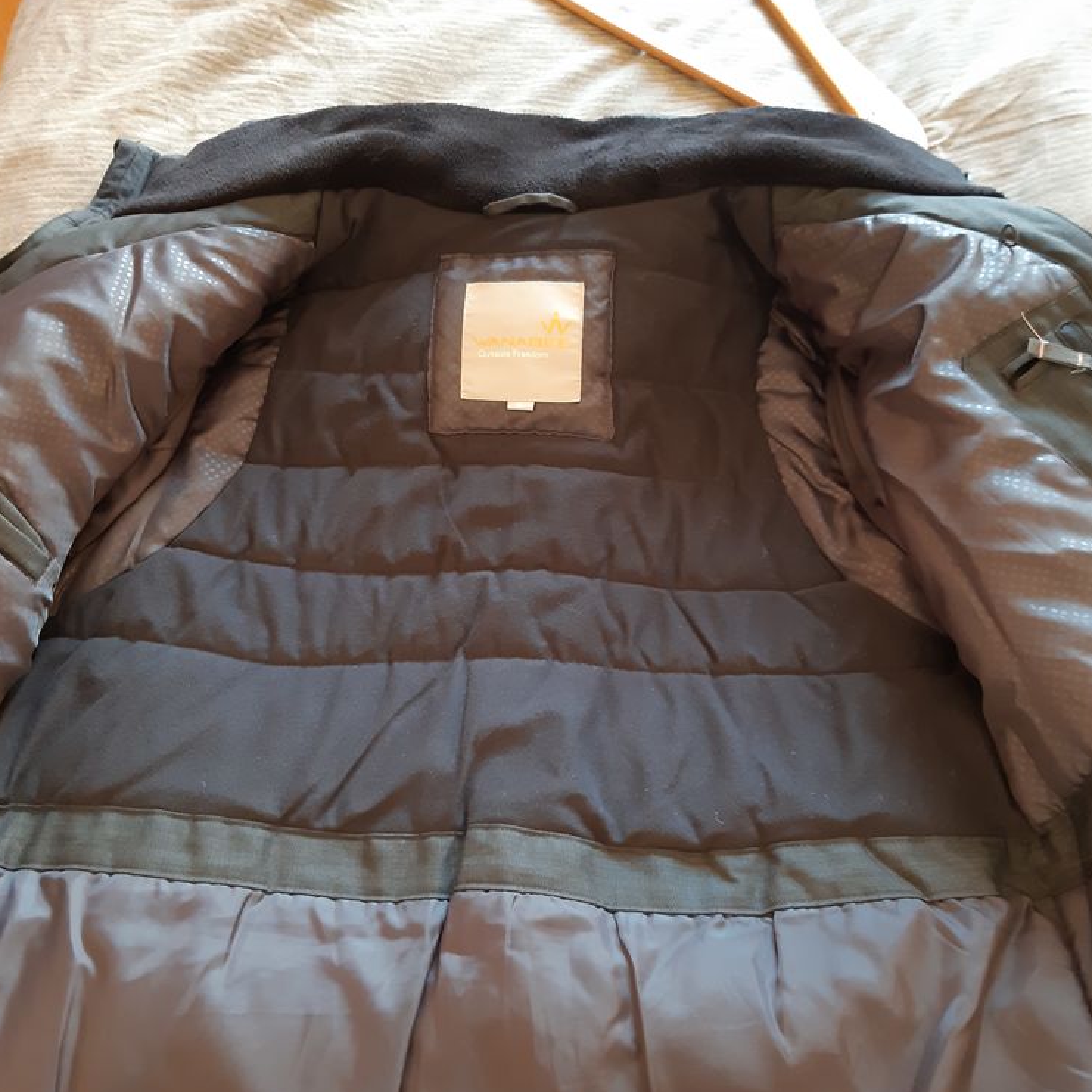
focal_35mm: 31
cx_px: 547
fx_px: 1106
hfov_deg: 52.5
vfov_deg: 52.5
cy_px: 551
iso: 250
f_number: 1.7
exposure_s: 1/25
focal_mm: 3.92
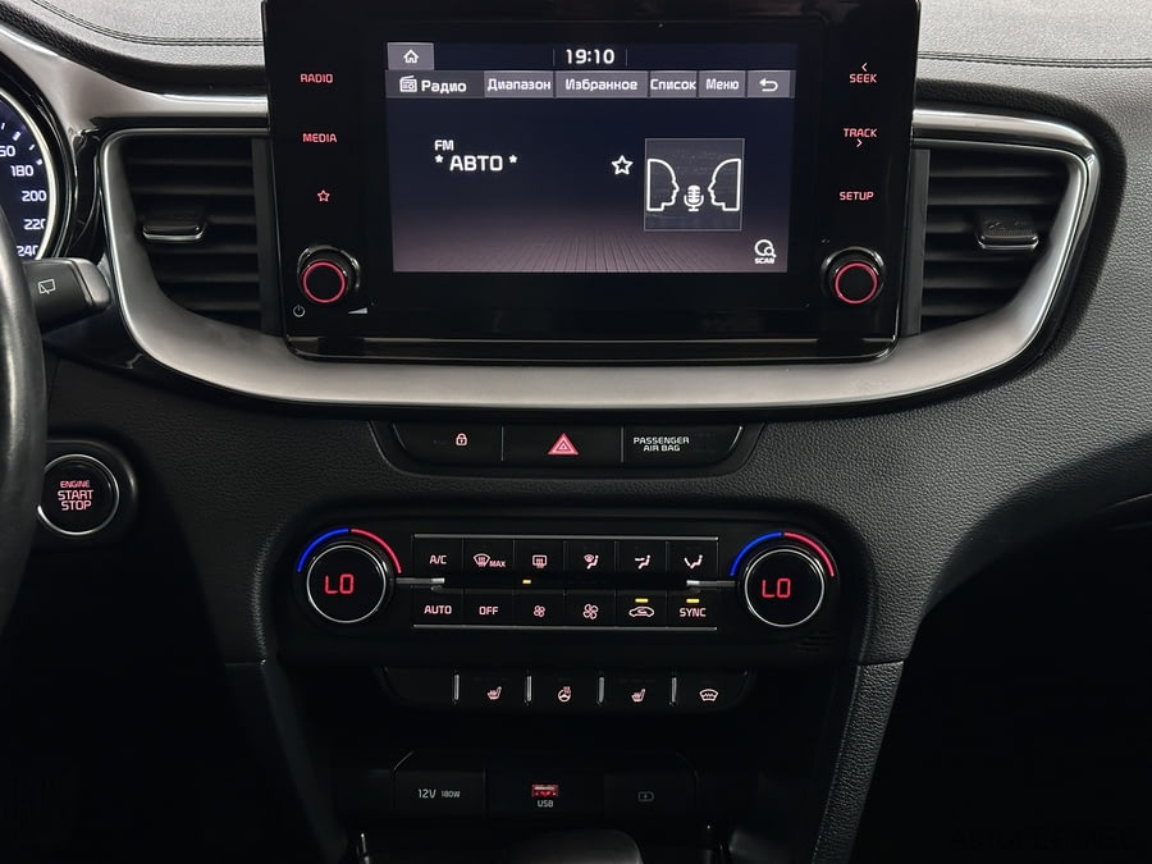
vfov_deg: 30.3
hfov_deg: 39.7
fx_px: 1597
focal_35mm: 48
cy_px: 432
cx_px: 576
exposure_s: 1/33
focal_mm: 6.86
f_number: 1.78
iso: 250
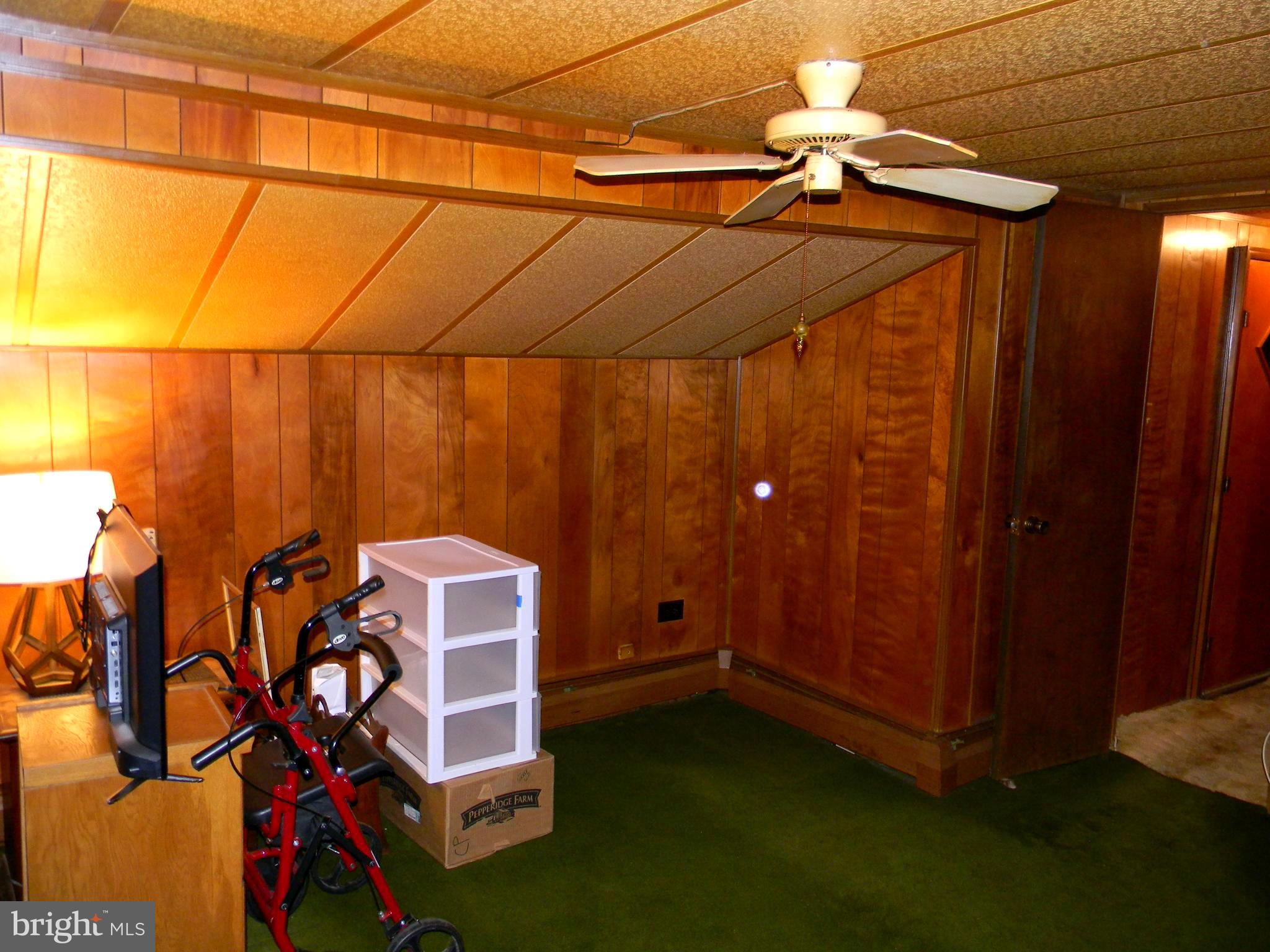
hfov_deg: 63.4
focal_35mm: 28
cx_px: 635
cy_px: 476
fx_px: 1027
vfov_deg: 49.7
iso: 254
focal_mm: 5
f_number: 3.5
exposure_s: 1/26
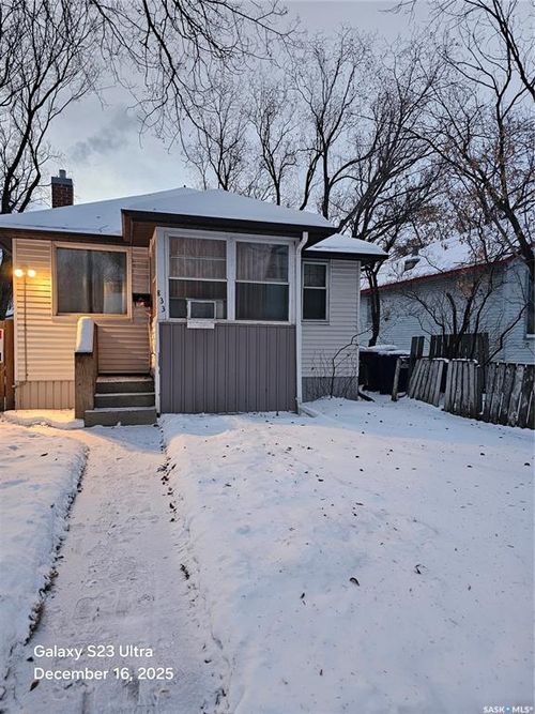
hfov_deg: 58.9
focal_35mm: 23
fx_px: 474
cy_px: 357
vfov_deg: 73.9
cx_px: 268
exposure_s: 1/120
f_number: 1.7
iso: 800
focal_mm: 6.3
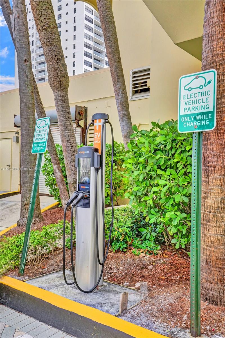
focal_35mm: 35
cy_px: 169
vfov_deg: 54.4
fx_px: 328
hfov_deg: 37.9
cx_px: 112
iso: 1600
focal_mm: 35
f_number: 16
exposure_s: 1/250
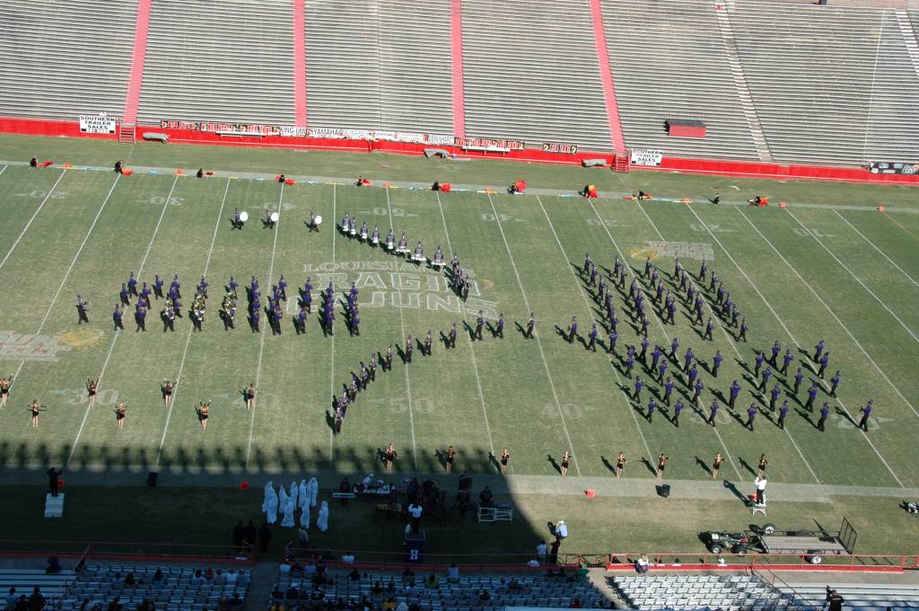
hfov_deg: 41.2
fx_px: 1224
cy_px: 306
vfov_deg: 28.0
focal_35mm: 48
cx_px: 460
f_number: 9
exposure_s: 1/320
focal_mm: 32
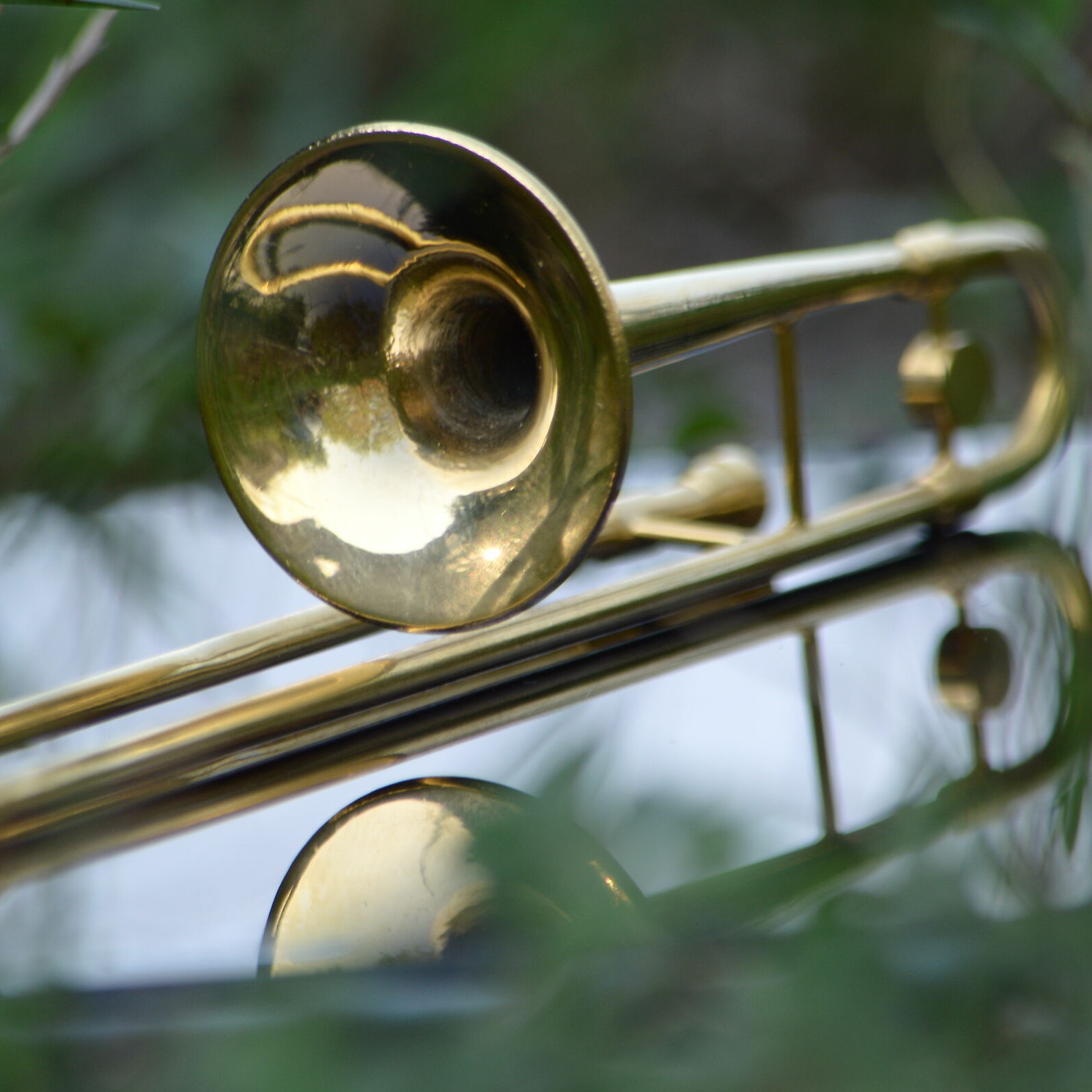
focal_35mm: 576
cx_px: 422
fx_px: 20558
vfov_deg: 3.0
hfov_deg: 3.0
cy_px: 546
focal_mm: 300
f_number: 8
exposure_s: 1/125
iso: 180
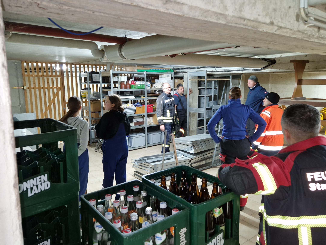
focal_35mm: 27
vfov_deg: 51.3
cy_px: 117
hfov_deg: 65.3
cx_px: 163
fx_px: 254
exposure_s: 1/10
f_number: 1.8
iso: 325
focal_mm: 5.4
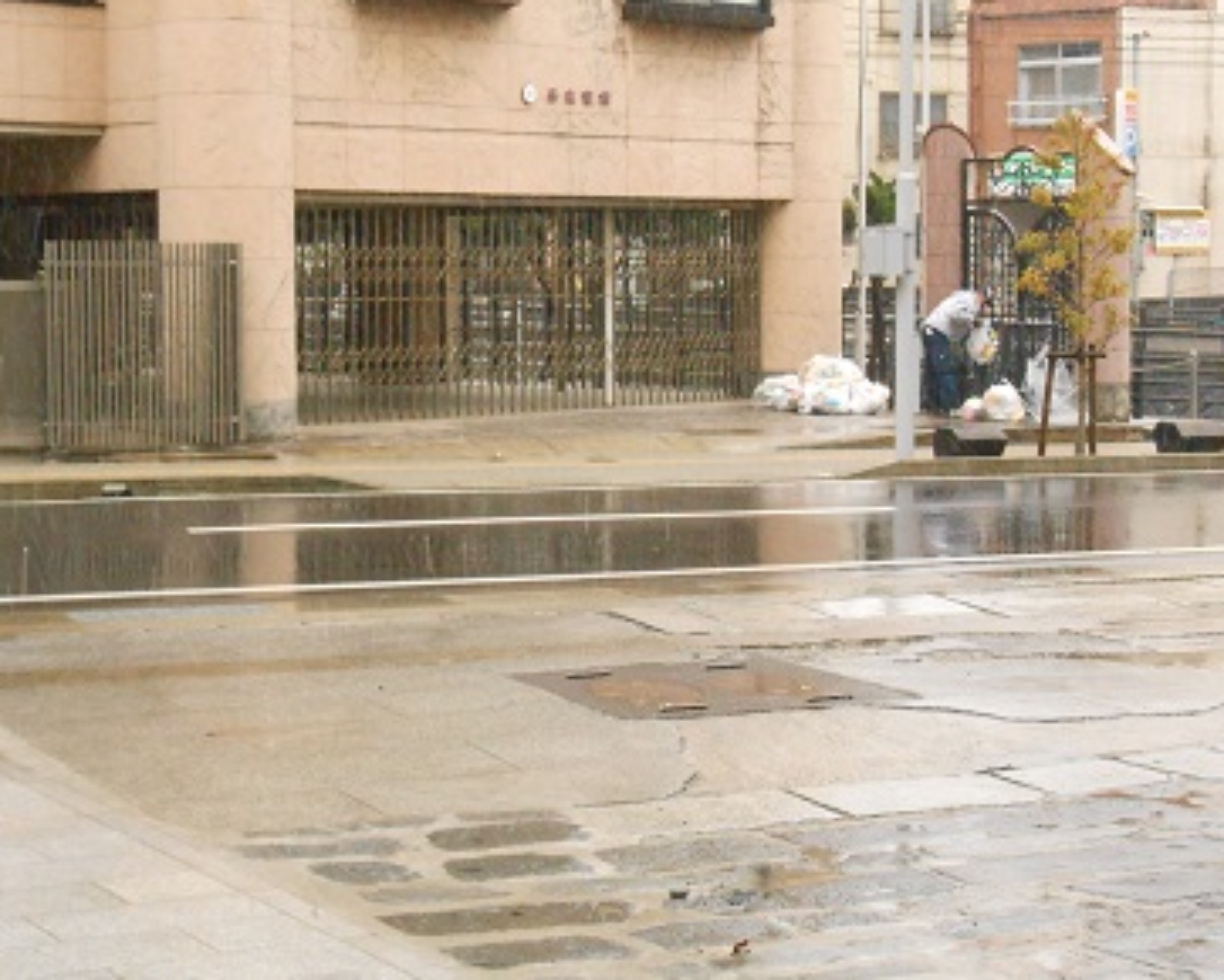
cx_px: 585
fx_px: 2755
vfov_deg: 20.2
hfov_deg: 25.0
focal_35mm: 76
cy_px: 490
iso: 1000
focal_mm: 12.8
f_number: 6
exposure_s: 1/60
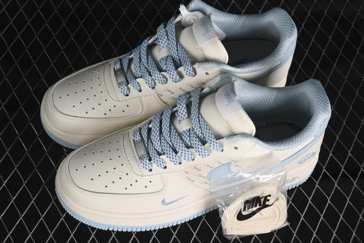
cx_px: 182
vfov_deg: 18.2
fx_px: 758
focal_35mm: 75
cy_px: 122
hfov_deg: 27.0
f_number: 8
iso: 160
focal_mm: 50
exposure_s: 1/80
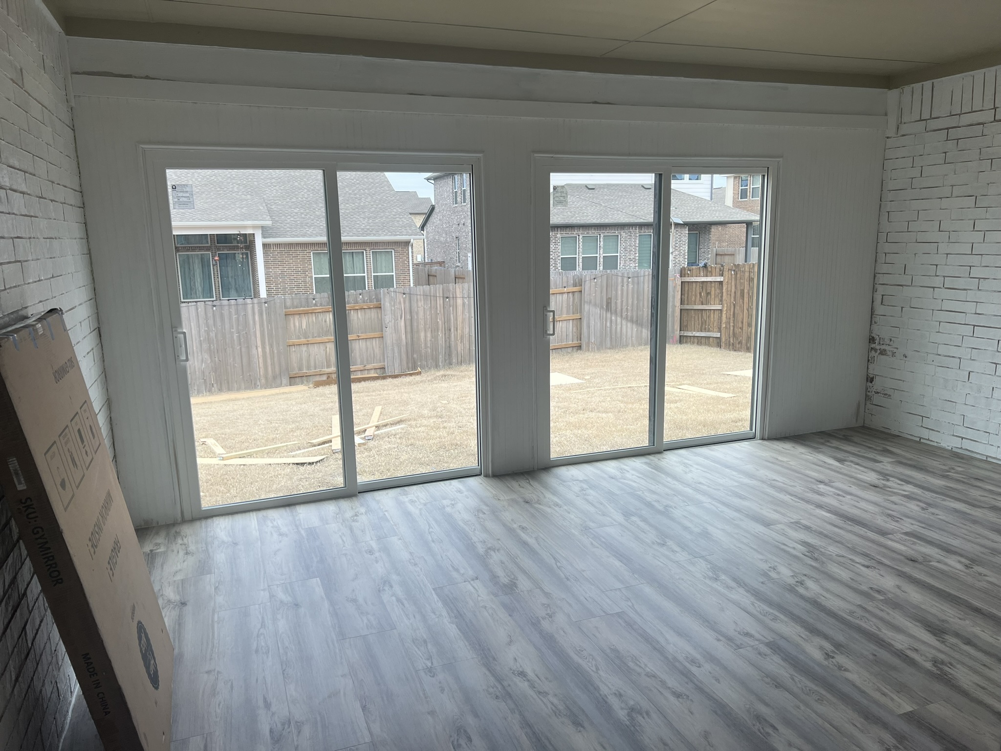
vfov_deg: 53.1
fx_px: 752
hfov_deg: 67.3
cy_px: 376
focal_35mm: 26
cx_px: 500
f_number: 1.5
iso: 40
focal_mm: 5.7
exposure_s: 1/272
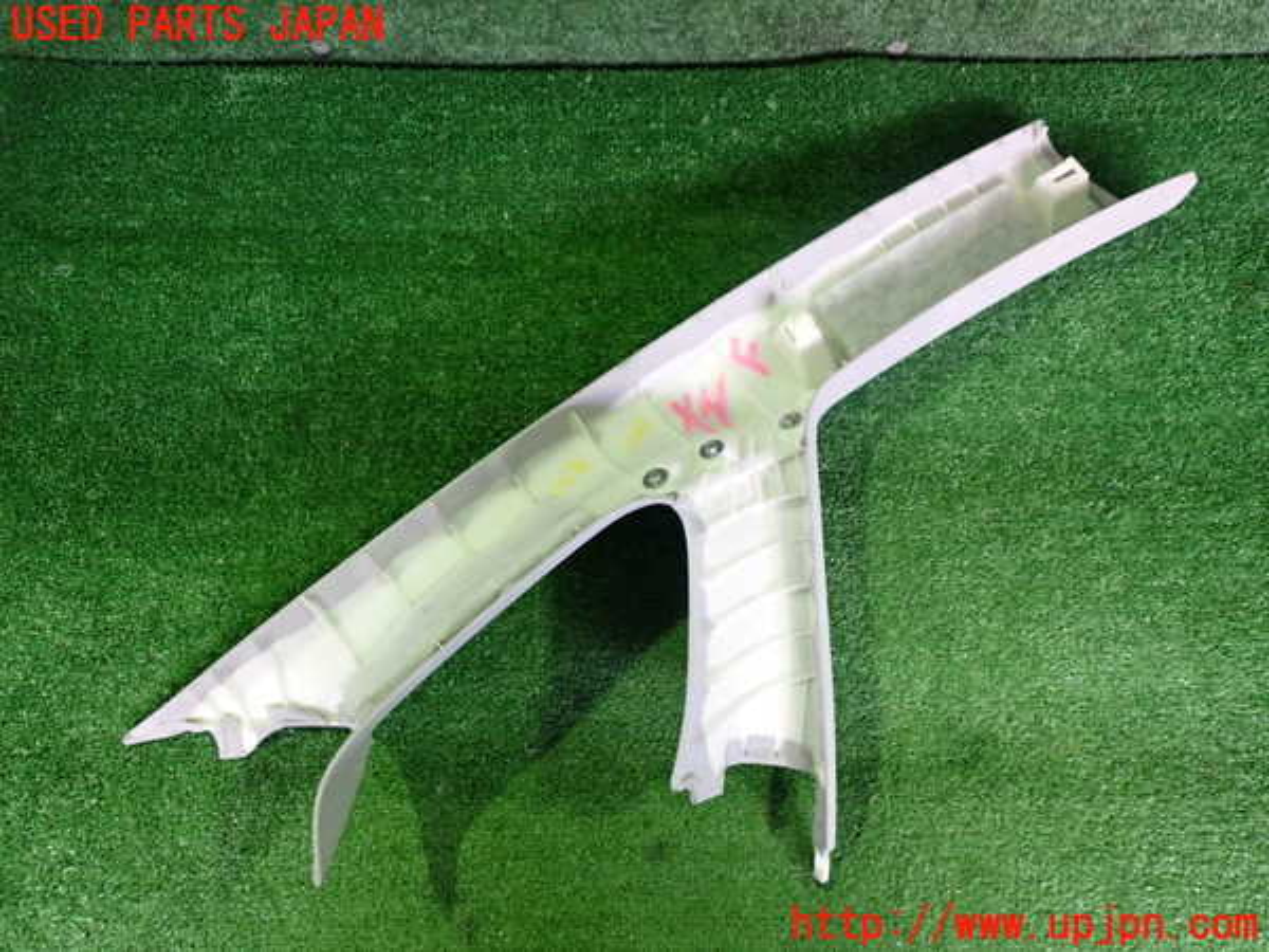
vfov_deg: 46.8
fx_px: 1100
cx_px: 634
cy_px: 476
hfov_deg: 60.0
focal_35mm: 30
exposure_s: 1/50
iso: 640
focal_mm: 5.4
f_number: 2.3
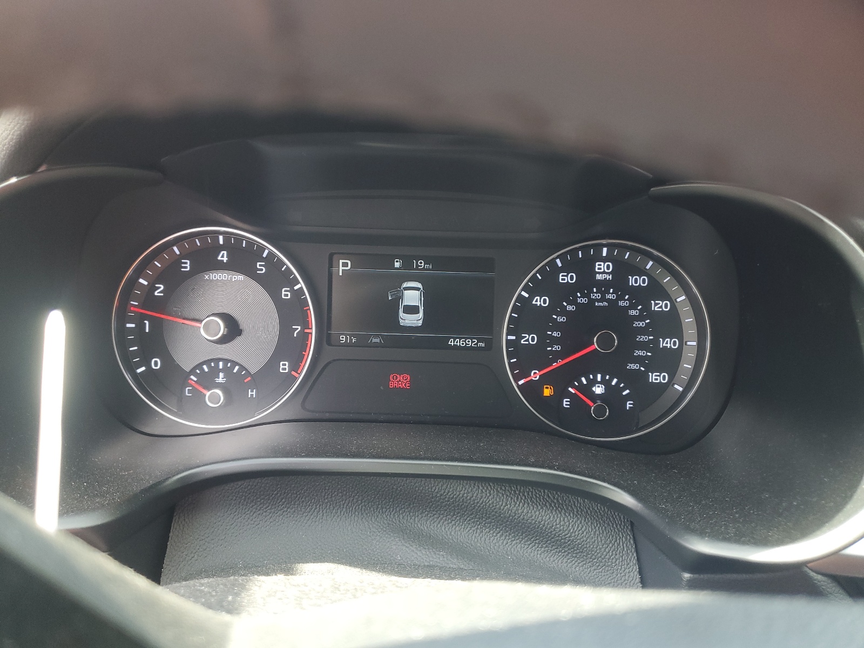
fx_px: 649
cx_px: 432
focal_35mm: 26
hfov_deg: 67.3
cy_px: 324
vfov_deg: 53.1
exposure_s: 1/120
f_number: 1.5
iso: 83
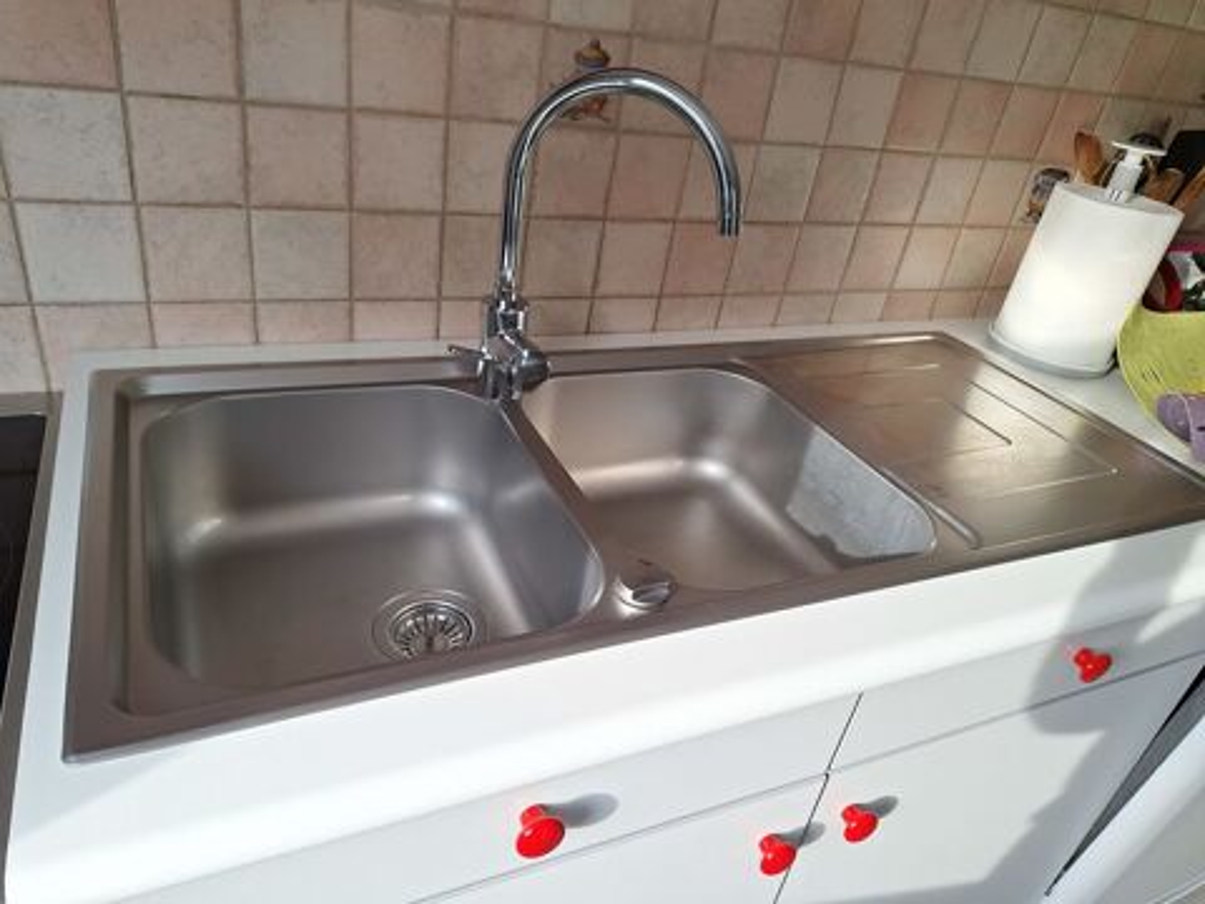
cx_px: 602
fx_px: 801
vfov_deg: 58.9
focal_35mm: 23
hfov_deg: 73.9
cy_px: 452
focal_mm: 5.54
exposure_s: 1/122
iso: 40
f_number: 1.8
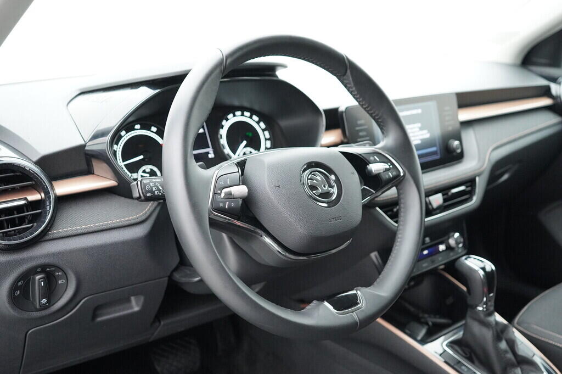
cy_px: 187
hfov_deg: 53.2
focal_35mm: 36
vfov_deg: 36.8
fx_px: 562
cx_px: 281
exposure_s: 1/320
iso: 3200
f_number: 2.8
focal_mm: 24
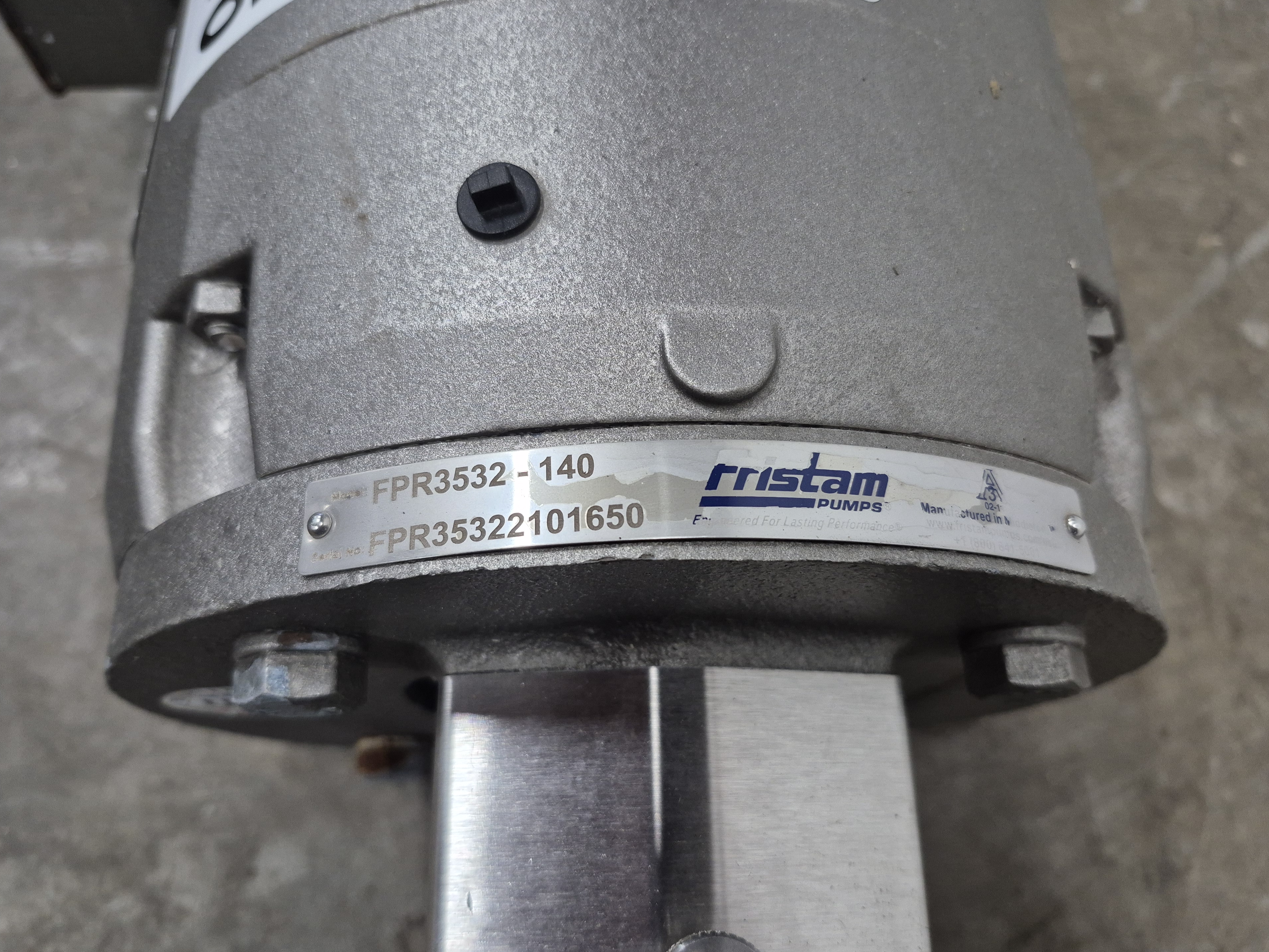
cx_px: 637
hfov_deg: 71.6
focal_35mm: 24
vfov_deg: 56.8
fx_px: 880
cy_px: 492
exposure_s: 1/120
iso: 250
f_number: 1.8
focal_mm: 5.4
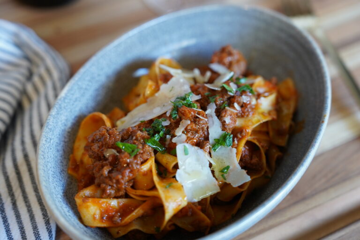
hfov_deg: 38.9
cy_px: 120
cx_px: 180
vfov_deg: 26.5
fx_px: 510
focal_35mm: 51
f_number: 2.8
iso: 1000
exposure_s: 1/60
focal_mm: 51
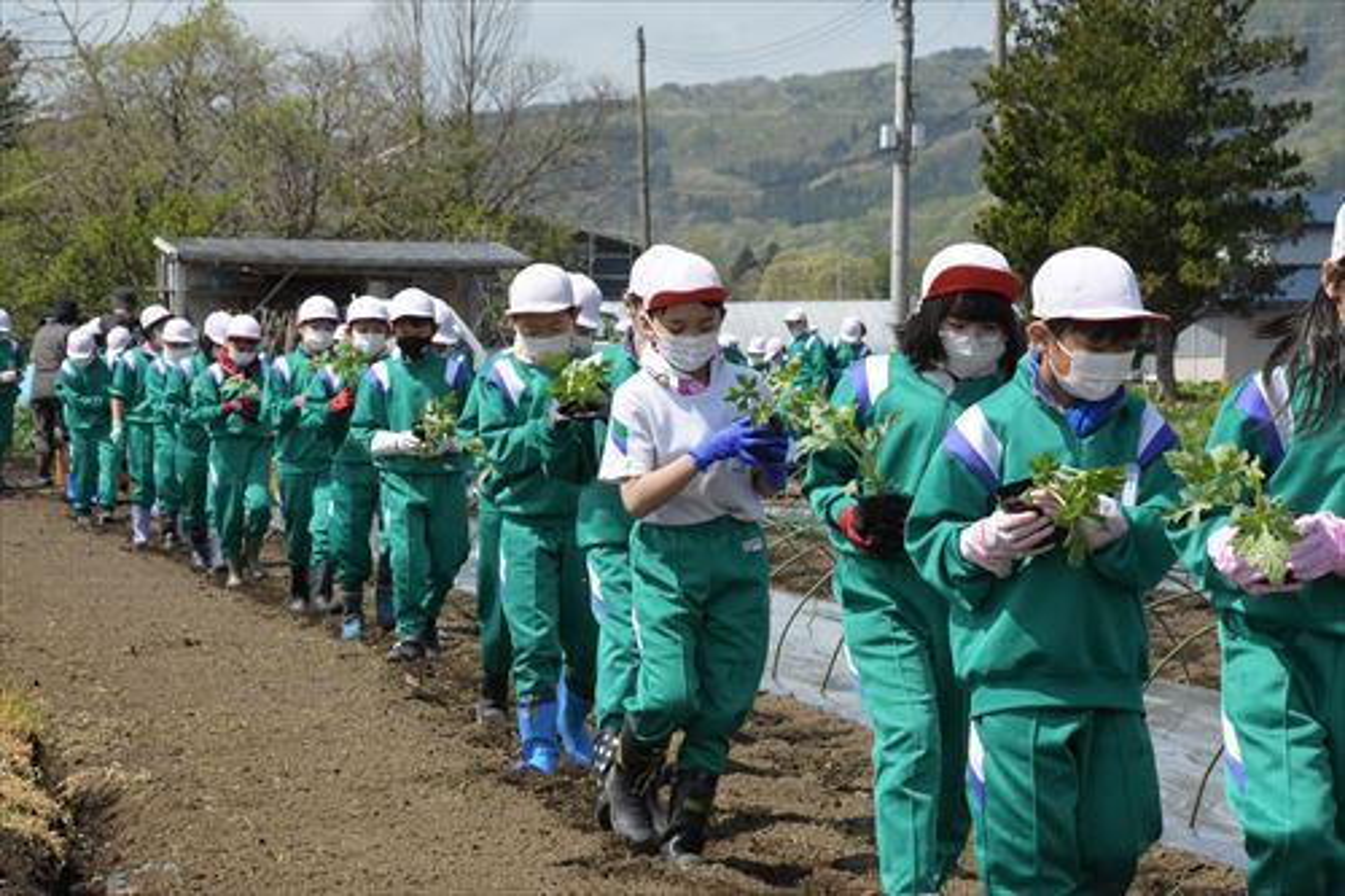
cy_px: 448
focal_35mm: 135
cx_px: 672
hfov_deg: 15.2
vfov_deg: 10.2
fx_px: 5042
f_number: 20
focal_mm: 90
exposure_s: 1/1600
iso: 2500
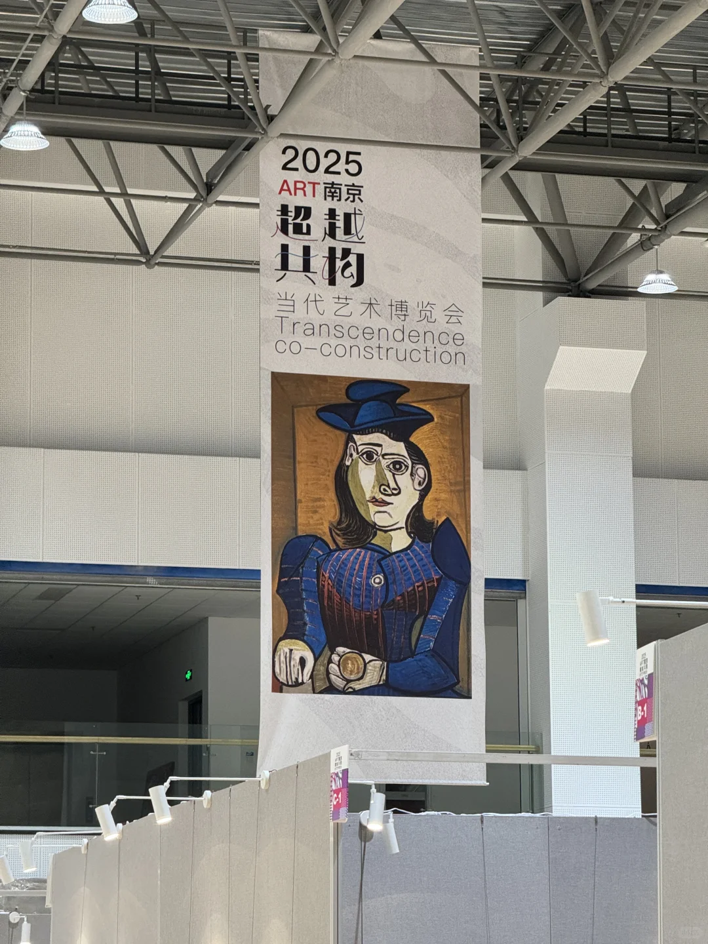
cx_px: 354
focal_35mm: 120
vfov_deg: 16.4
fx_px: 3272
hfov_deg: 12.3
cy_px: 472
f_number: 2.8
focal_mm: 15.66
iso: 320
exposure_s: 1/50
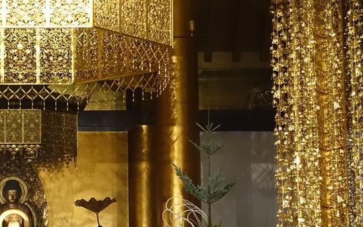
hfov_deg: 14.4
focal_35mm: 143
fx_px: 1415
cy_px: 135
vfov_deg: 9.2
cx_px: 21
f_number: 2.8
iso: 800
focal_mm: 23.14
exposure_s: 1/60
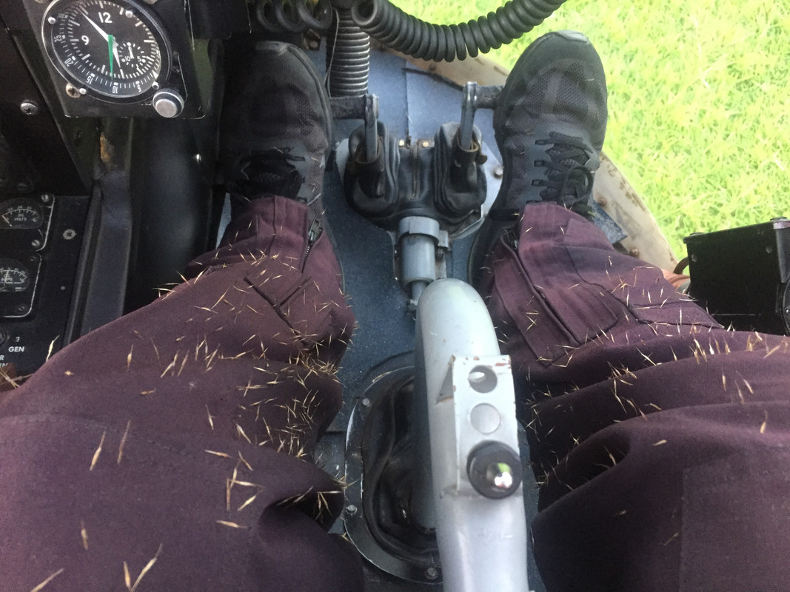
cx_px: 395
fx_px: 662
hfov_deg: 61.7
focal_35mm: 29
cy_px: 296
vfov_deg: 48.2
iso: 250
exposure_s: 1/25
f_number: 2.2
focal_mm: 4.15
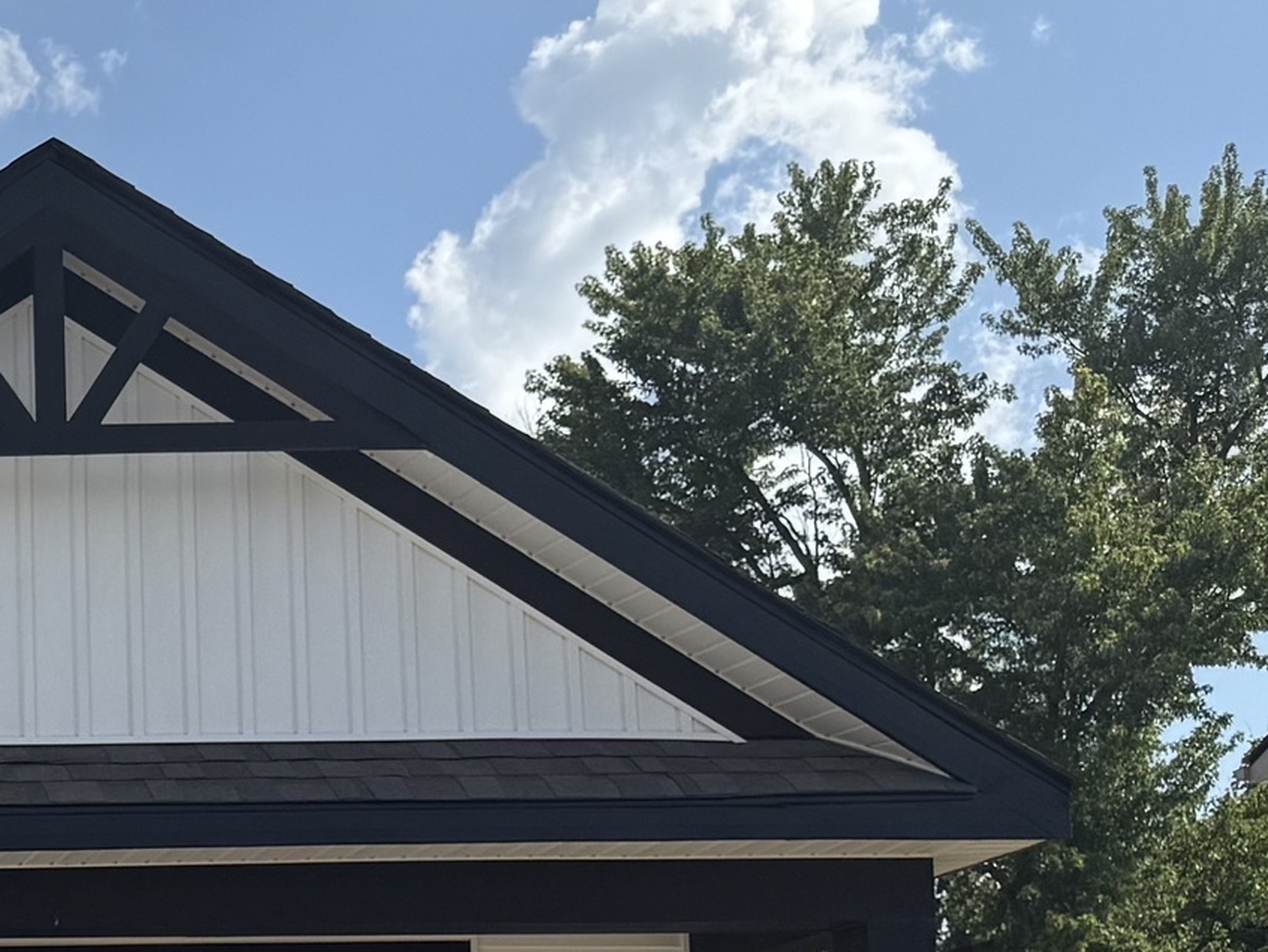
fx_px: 3188
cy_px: 1172
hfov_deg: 18.7
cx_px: -846
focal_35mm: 87
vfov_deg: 16.2
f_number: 1.78
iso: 80
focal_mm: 6.76
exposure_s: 1/6173
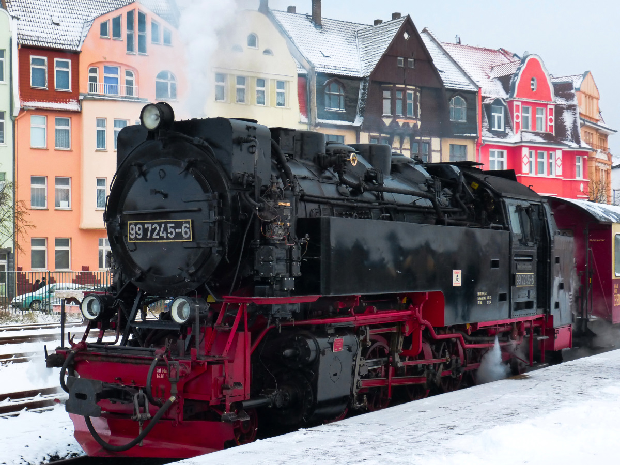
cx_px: 310
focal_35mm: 46
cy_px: 232
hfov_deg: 41.2
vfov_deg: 31.5
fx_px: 824
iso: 160
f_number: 4
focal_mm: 8.3
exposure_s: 1/100
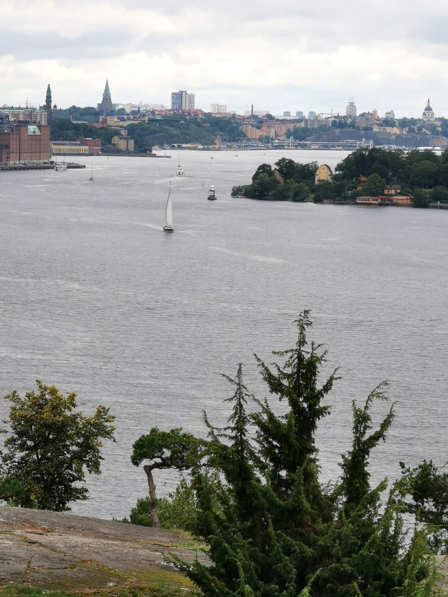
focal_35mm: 172
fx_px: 2968
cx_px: 224
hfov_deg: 8.6
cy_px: 298
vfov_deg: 11.5
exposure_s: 1/239
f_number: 3.4
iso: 50
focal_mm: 14.46
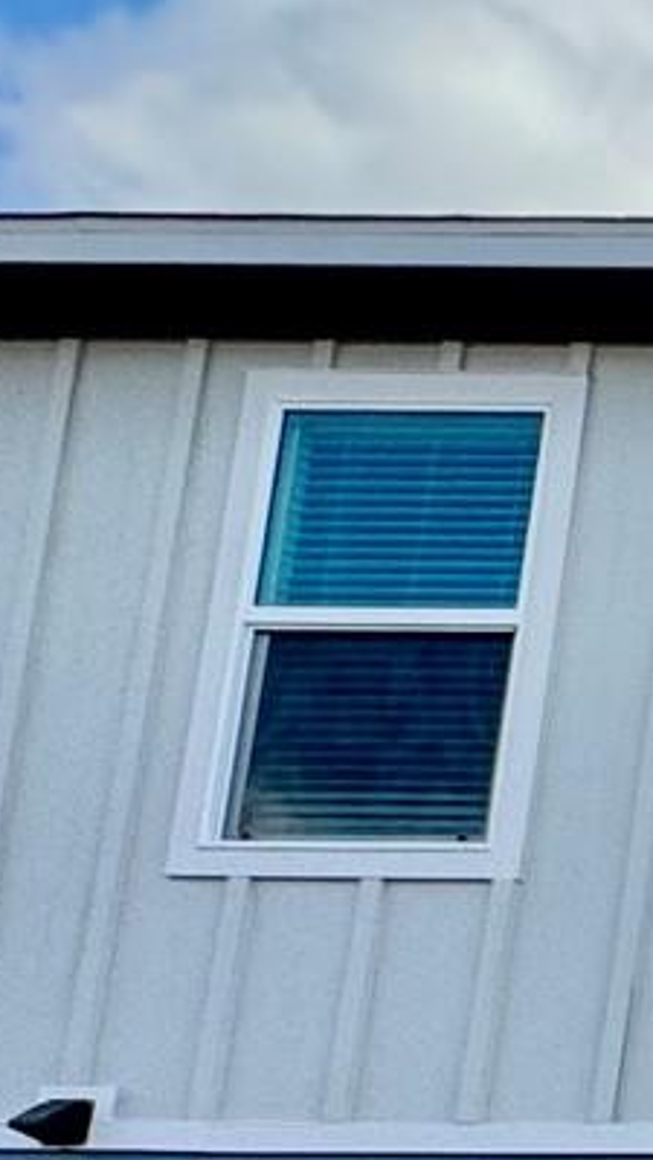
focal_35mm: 78
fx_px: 2401
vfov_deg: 23.8
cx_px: 2603
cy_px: 1531
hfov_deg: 8.2
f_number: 2.2
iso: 50
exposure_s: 1/652
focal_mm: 2.22
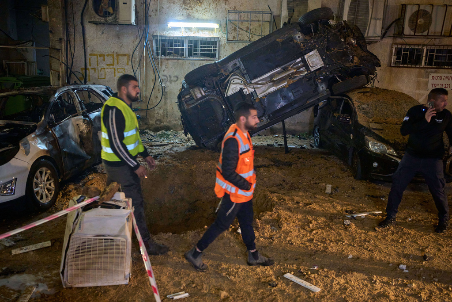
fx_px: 439
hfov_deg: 54.4
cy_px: 151
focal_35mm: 35
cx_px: 226
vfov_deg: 37.9
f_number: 2
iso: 4000
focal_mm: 35
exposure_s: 1/100
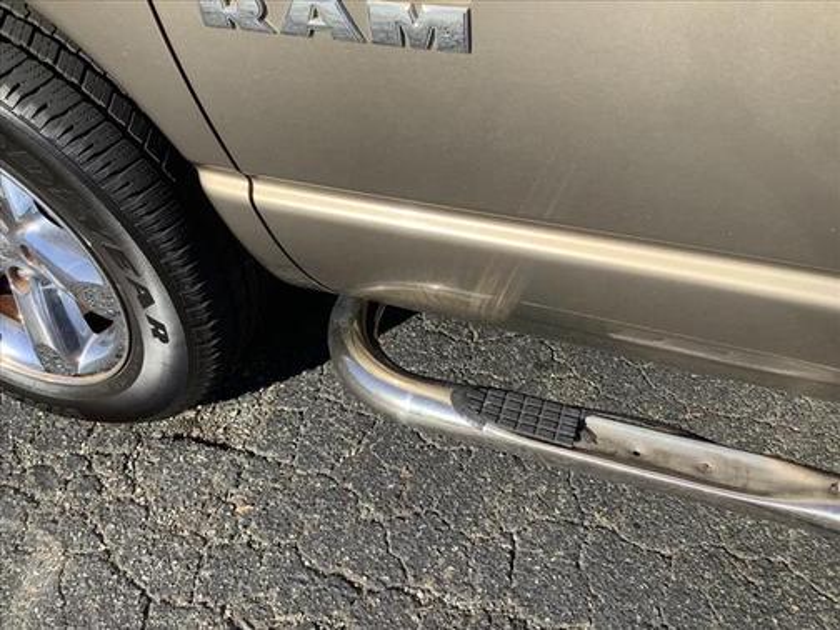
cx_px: 420
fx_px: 752
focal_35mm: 31
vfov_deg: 45.4
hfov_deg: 58.4
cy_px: 315
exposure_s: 1/582
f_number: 2.4
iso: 25
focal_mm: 3.3
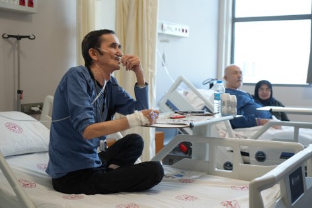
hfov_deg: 37.5
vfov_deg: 25.5
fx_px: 459
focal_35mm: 53
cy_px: 104
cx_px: 156
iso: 640
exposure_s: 1/160
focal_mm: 53
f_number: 4
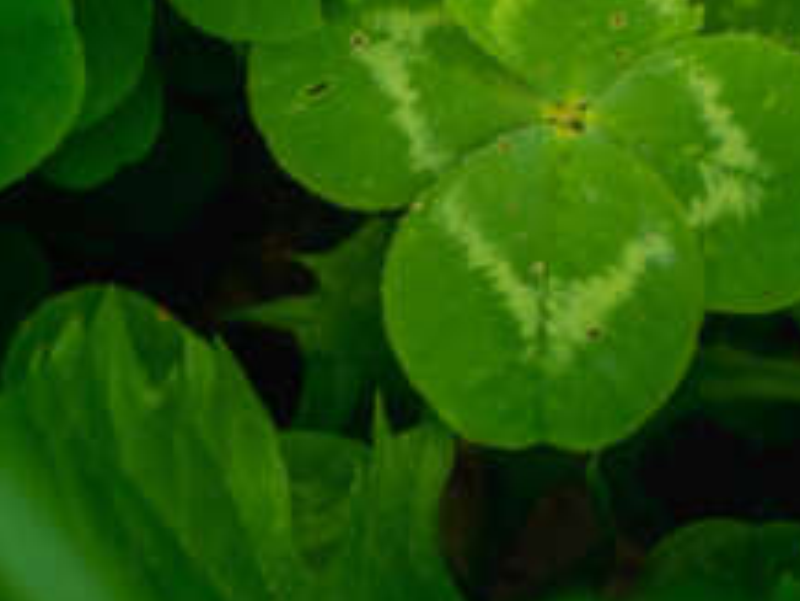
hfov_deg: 3.8
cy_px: 166
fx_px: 12163
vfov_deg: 2.8
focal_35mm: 526
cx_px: 560
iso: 250
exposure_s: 1/100
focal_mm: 67.9
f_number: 6
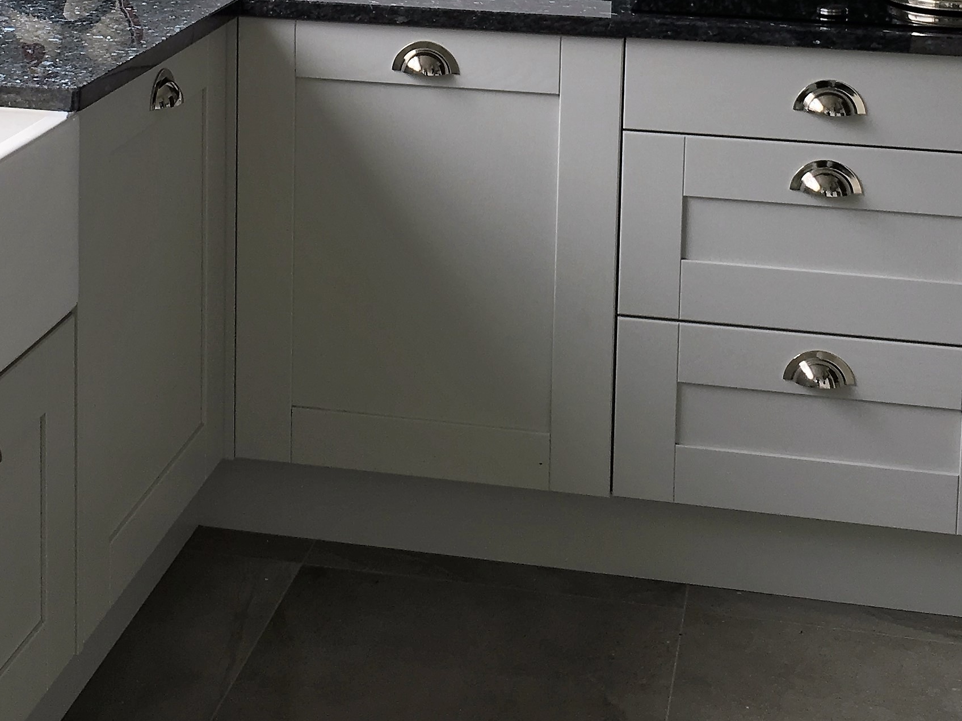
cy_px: -101
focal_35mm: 69
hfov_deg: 28.1
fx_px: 1917
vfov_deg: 20.2
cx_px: 413
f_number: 2.2
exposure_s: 1/118
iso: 25
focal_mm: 4.15
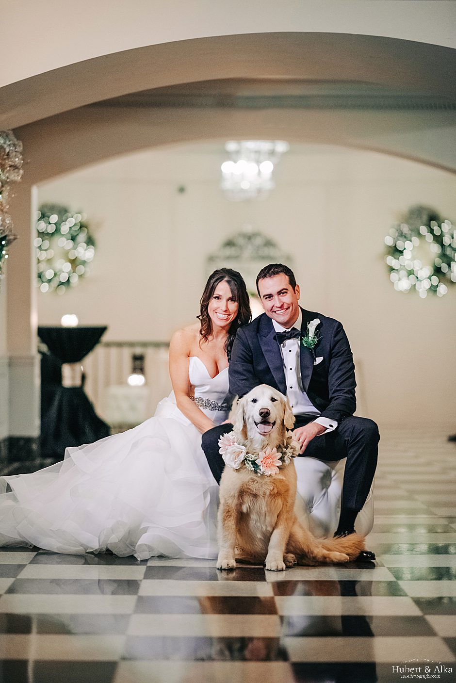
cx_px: 228
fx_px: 1993
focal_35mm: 105
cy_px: 342
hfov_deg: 13.1
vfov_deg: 19.4
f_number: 1.6
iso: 1600
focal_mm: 105
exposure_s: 1/50
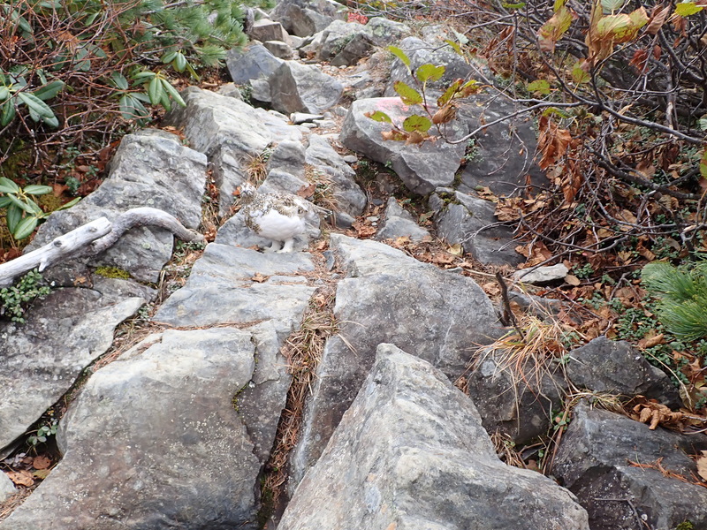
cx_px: 331
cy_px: 275
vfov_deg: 39.7
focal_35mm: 36
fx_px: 735
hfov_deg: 51.3
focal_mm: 5.4
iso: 100
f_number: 3.2
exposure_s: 1/200
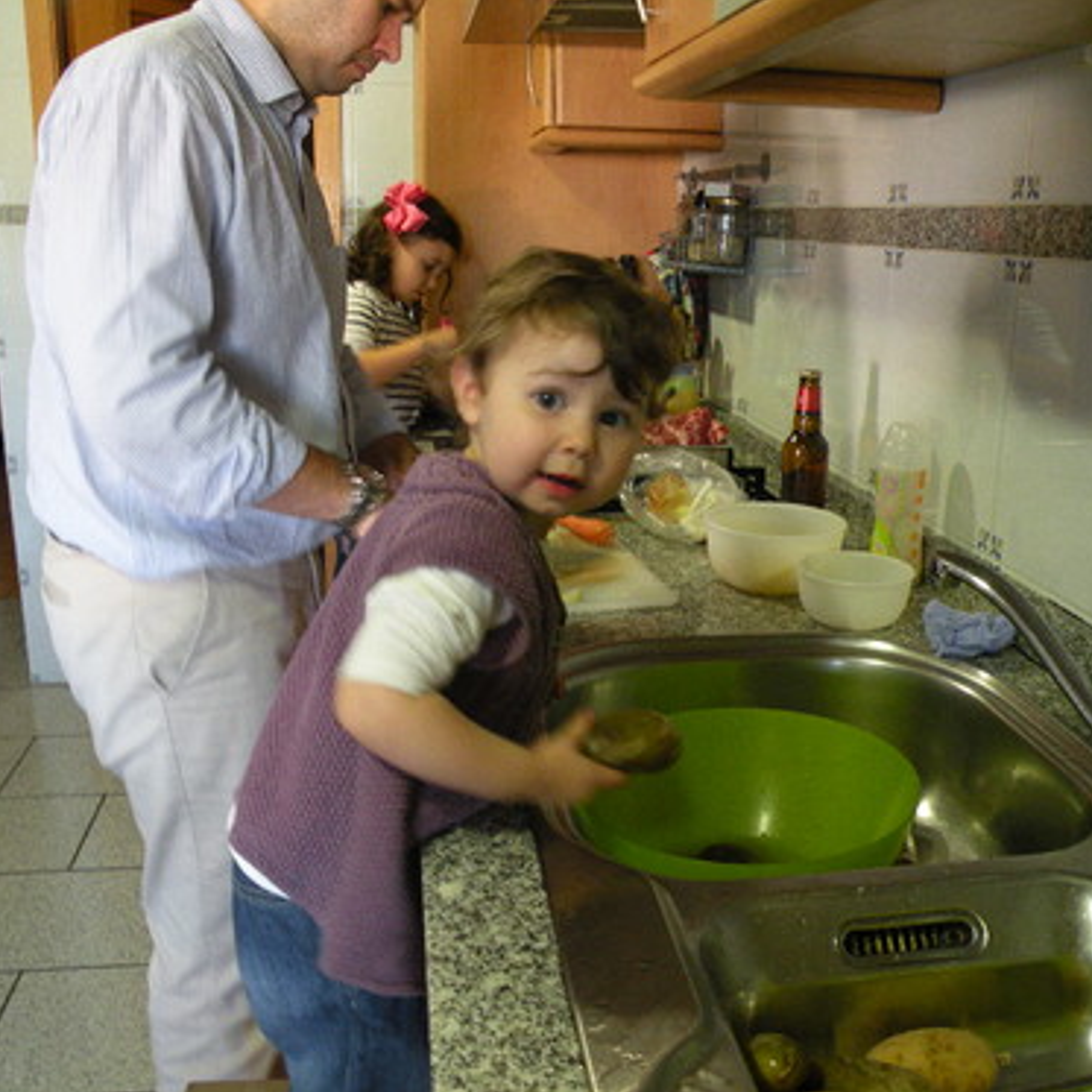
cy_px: 546
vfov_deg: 51.1
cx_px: 577
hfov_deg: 51.1
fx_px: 1142
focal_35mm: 32
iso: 217
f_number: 2.8
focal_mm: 4.7
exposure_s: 1/8.2
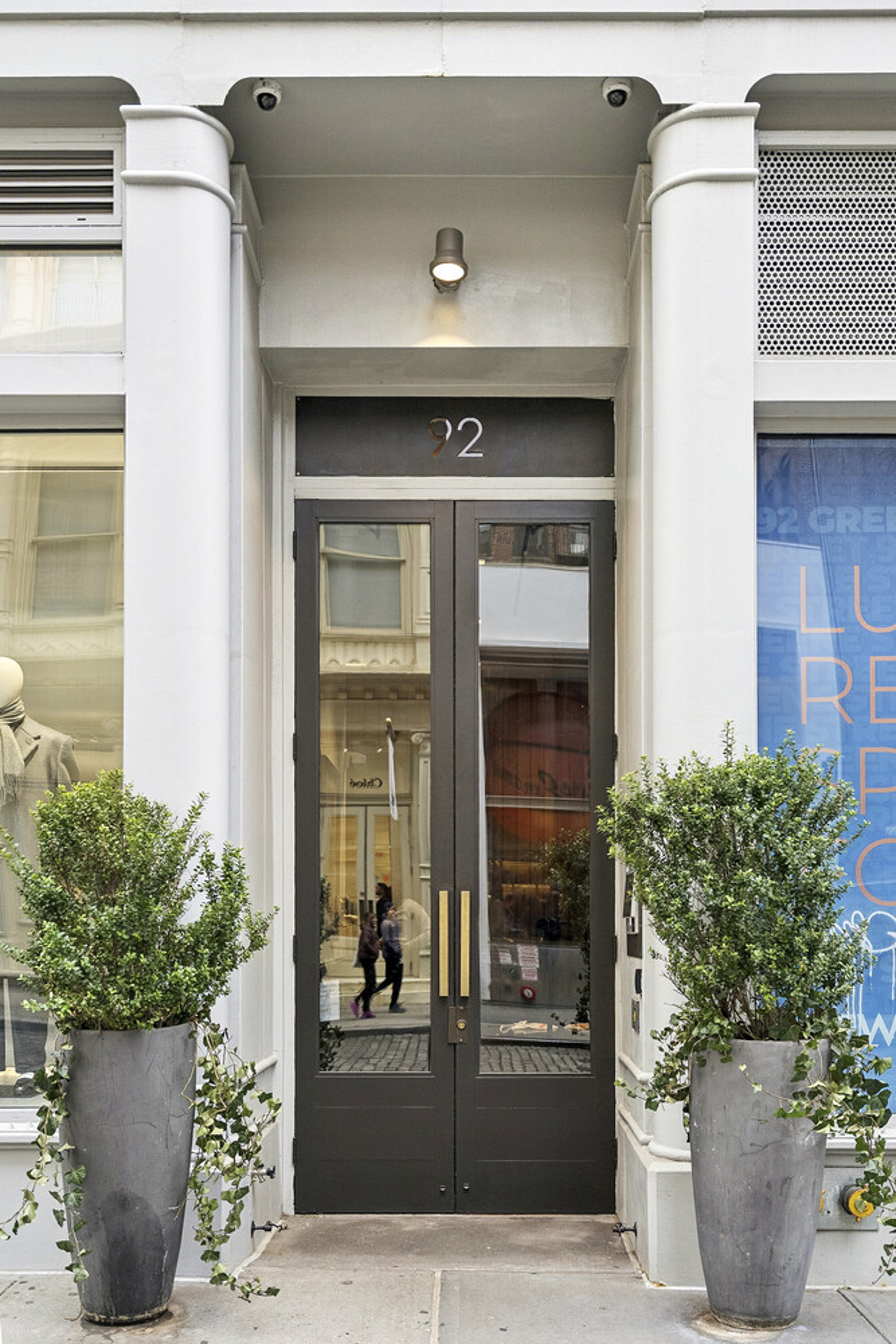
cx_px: 448
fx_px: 1194
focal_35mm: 32
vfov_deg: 58.7
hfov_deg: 41.1
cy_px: 672
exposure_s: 1/160
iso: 640
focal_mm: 32
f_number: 4
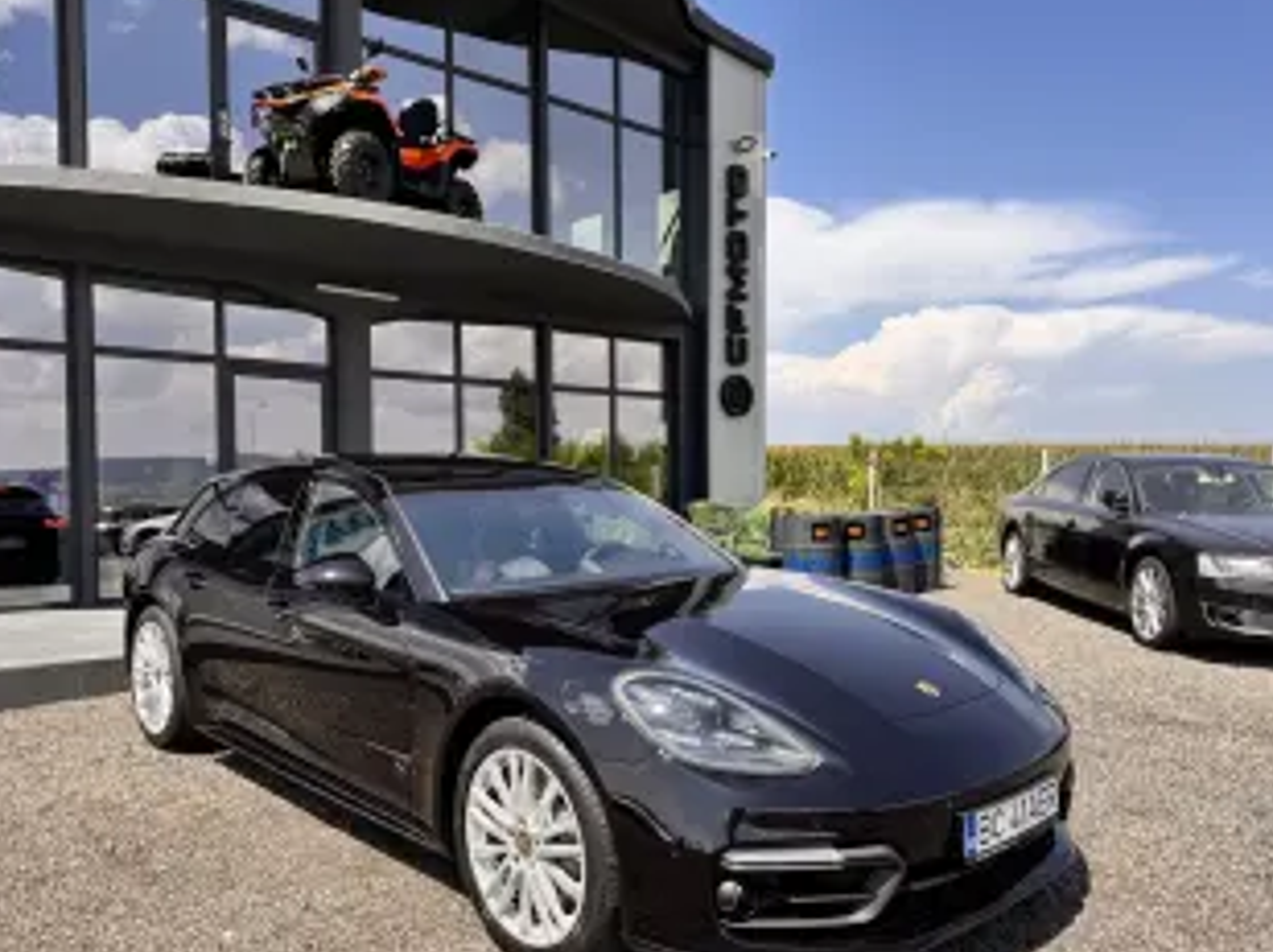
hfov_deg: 63.5
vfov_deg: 49.6
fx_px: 1028
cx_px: 601
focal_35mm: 28
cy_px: 523
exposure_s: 1/2959
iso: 80
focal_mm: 6.76
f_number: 1.78
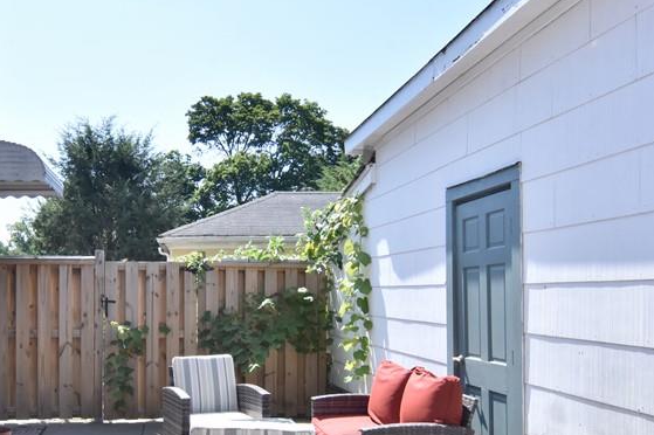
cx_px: 221
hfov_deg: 53.5
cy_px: 304
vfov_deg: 37.2
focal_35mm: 35
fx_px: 635
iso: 800
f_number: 16
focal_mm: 12
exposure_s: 1/400
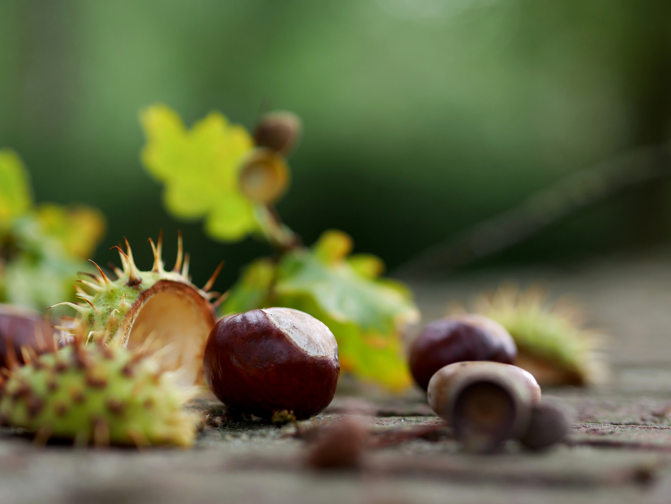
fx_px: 1745
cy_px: 252
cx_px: 336
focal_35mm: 90
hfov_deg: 21.8
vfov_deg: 16.4
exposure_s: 1/200
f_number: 2
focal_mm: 45
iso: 200
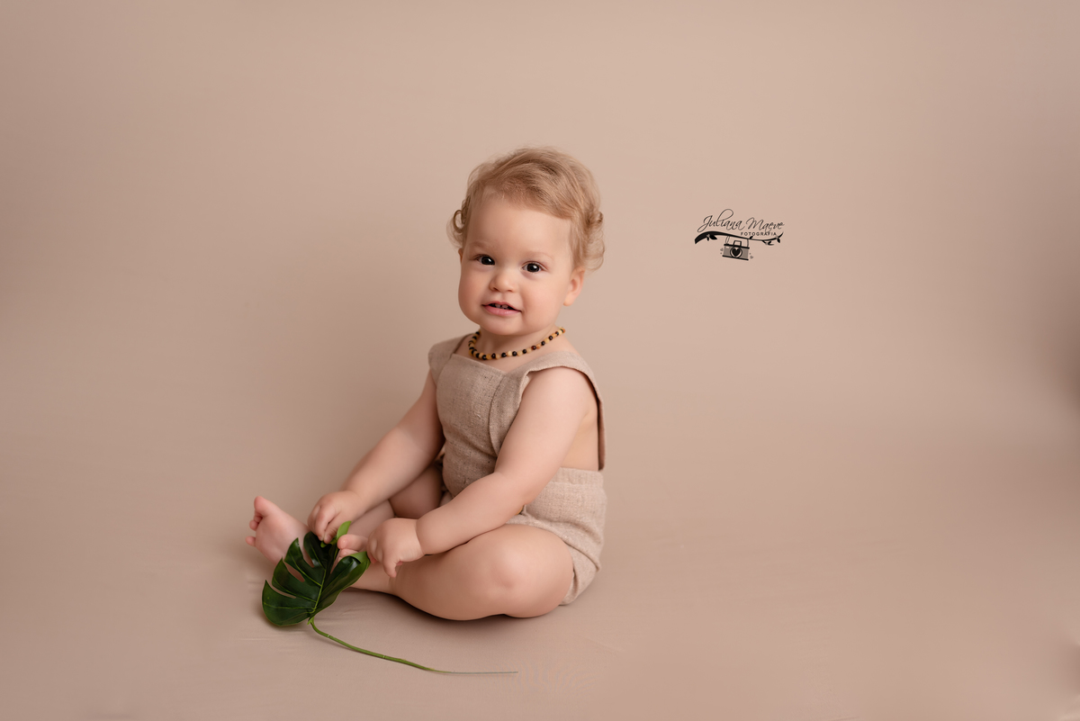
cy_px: 360
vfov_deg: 37.9
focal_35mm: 35
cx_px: 540
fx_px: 1050
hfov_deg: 54.4
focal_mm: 35
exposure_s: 1/200
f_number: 2
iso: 100
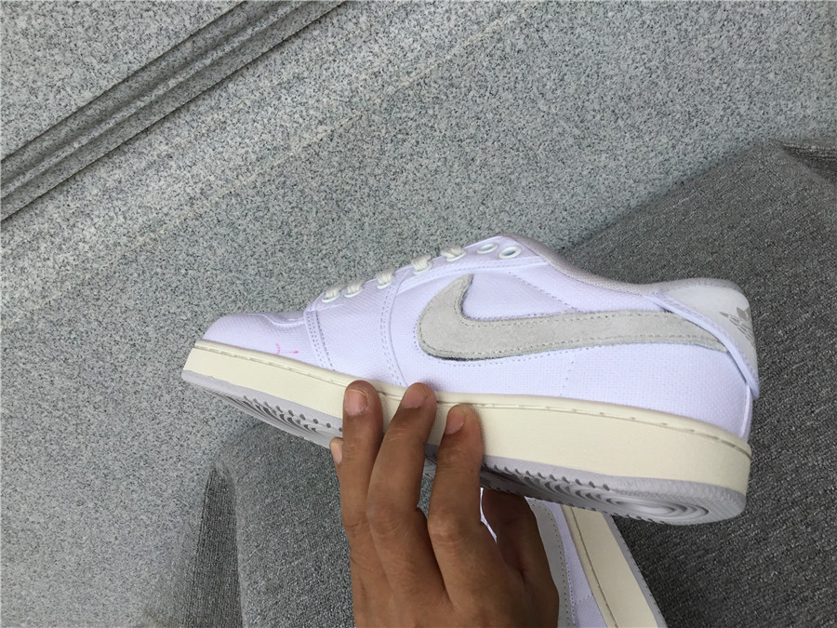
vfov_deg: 45.4
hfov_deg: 58.4
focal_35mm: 31
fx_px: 750
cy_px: 314
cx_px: 418
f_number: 2.4
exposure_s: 1/582
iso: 25
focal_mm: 3.3
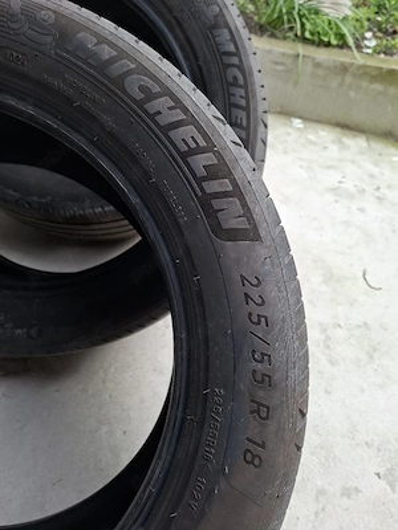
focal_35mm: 23
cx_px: 199
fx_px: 353
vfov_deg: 73.9
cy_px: 265
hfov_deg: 58.9
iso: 50
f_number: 1.8
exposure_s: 1/120
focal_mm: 5.54
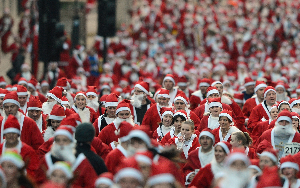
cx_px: 200
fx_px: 7604
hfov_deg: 2.3
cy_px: 96
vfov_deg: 1.4
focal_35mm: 930
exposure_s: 1/1000
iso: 2200
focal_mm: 500
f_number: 5
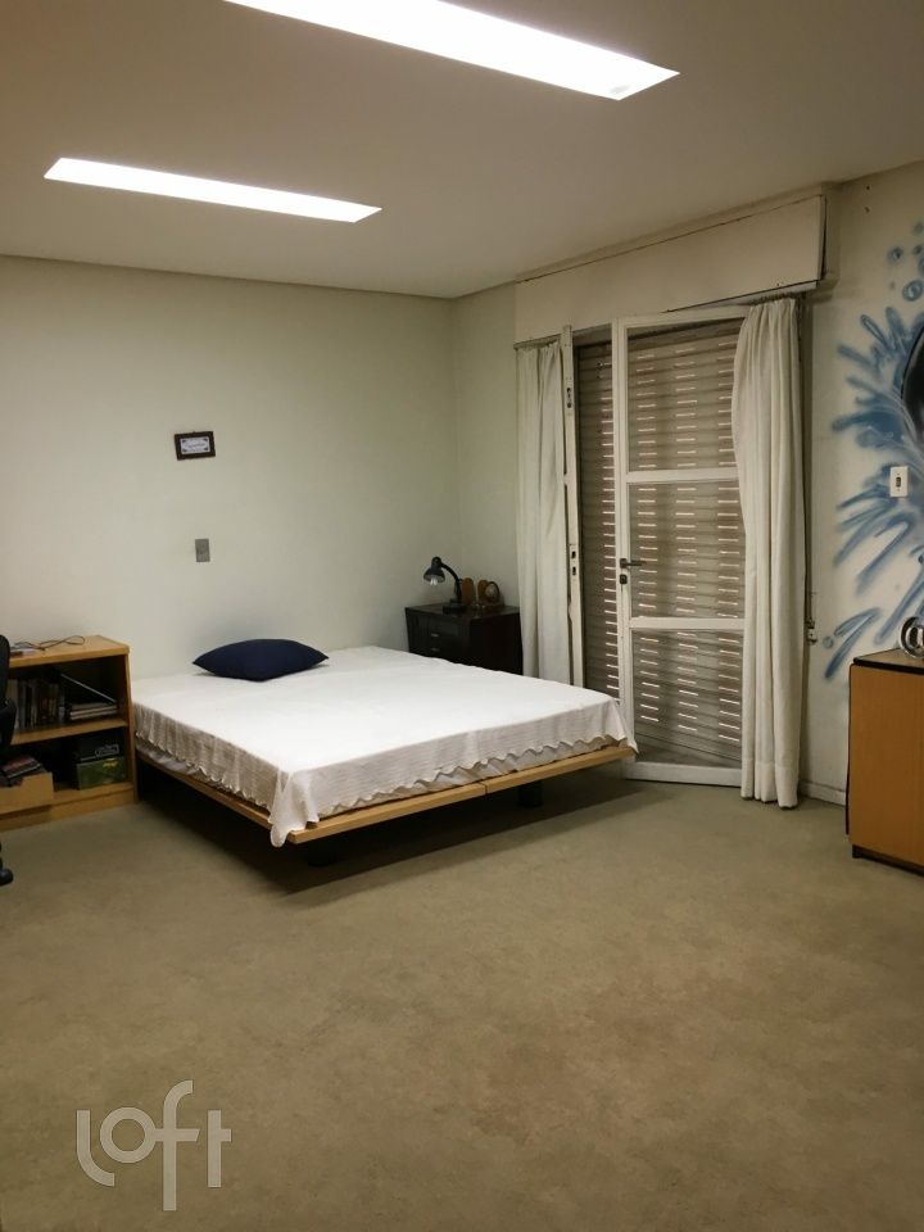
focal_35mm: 29
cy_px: 616
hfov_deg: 48.2
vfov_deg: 61.7
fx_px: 1032
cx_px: 462
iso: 80
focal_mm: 4.15
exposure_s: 1/30
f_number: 2.2
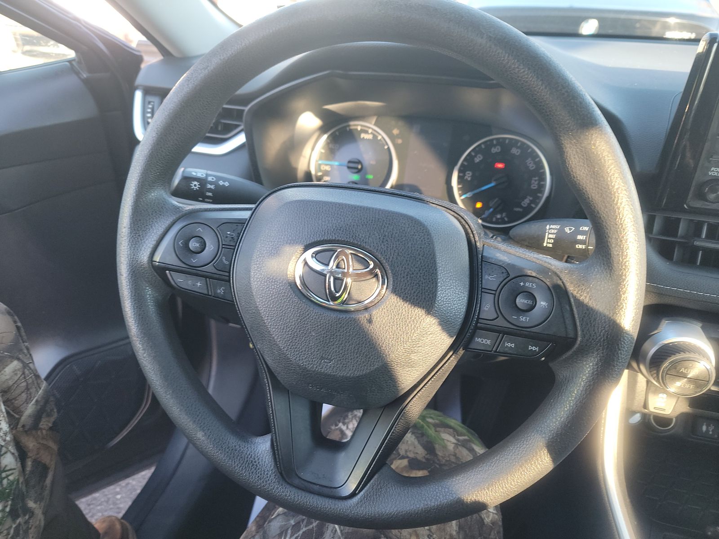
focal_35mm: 24
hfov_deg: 71.6
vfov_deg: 56.8
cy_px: 270
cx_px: 360
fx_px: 498
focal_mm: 6.7
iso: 156
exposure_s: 1/59
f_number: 1.8
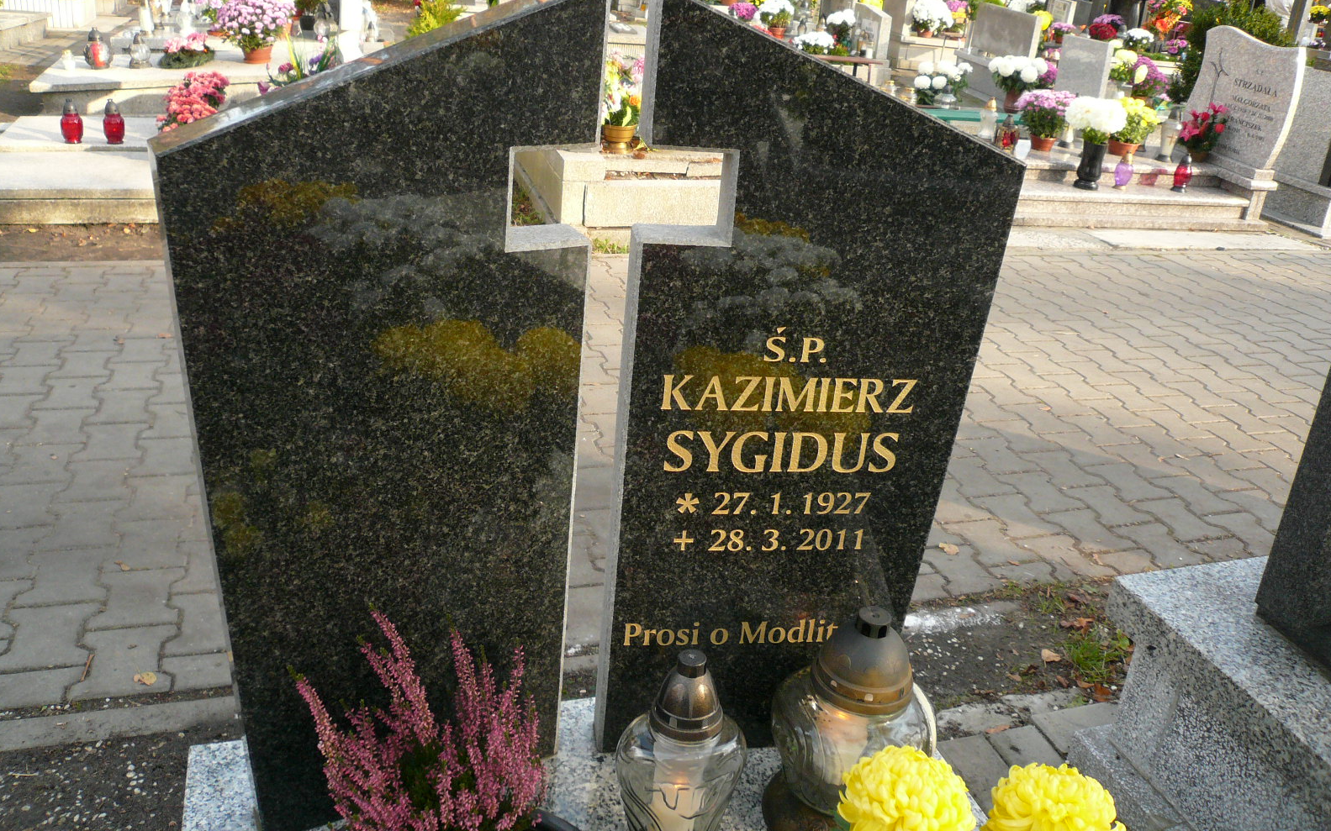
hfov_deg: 62.9
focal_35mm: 30
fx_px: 1088
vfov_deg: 41.7
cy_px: 354
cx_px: 664
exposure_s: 1/125
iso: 100
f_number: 2.8
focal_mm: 4.6
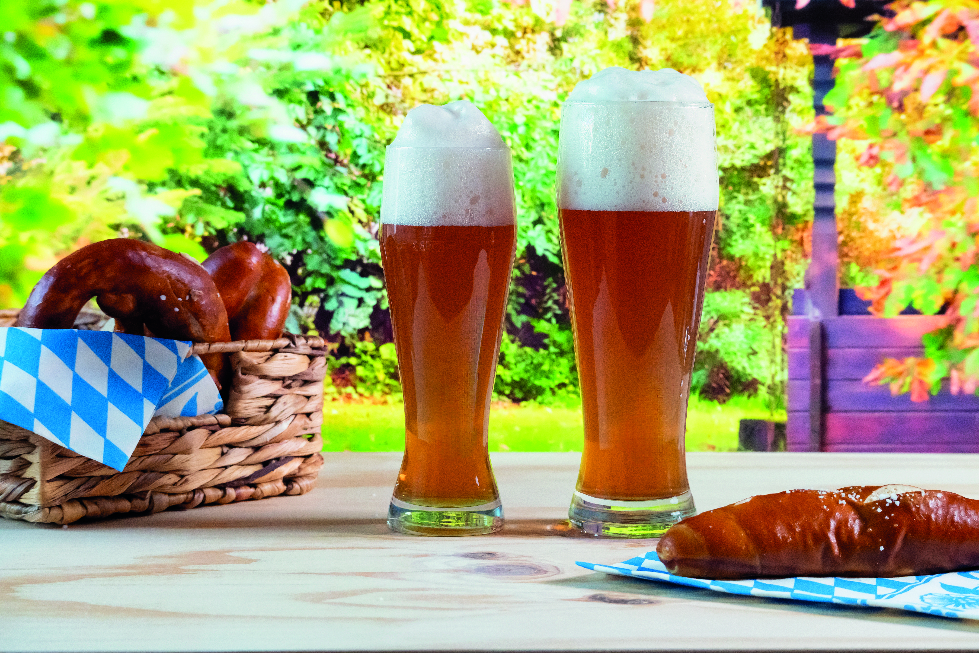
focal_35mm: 88
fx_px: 2407
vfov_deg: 15.4
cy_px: 326
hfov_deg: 23.0
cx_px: 490
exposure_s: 1/160
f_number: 7.1
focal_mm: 59
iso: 1600
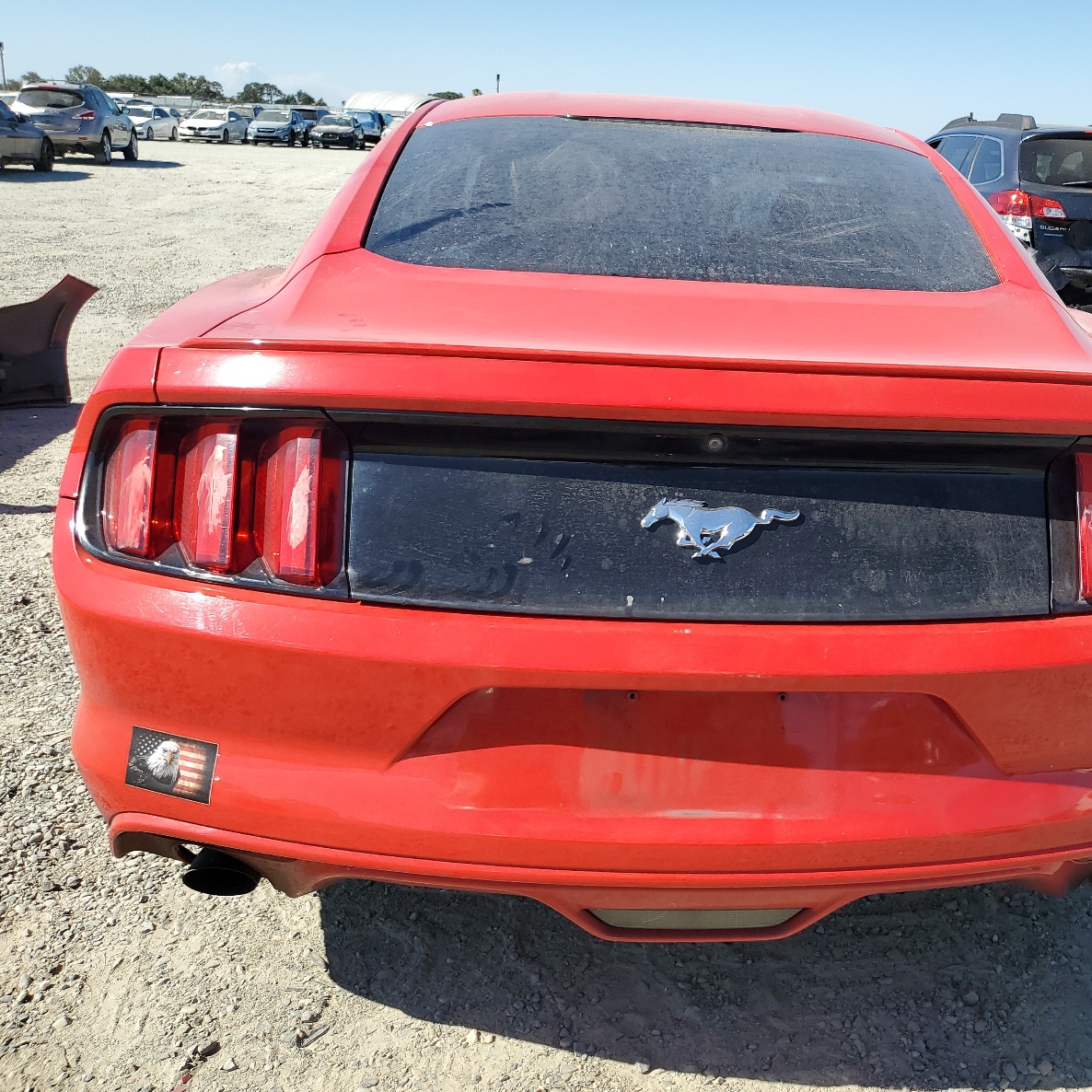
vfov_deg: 52.5
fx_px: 1106
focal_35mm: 31
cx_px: 721
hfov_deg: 51.6
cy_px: 544
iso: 50
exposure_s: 1/2500
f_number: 1.5
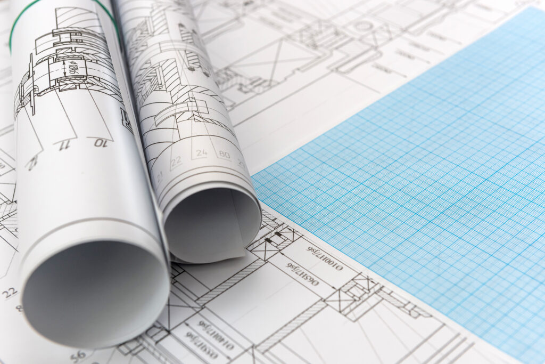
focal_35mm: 60
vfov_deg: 22.6
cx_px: 272
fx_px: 908
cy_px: 182
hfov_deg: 33.4
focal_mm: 60
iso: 320
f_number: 6.3
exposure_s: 1/200
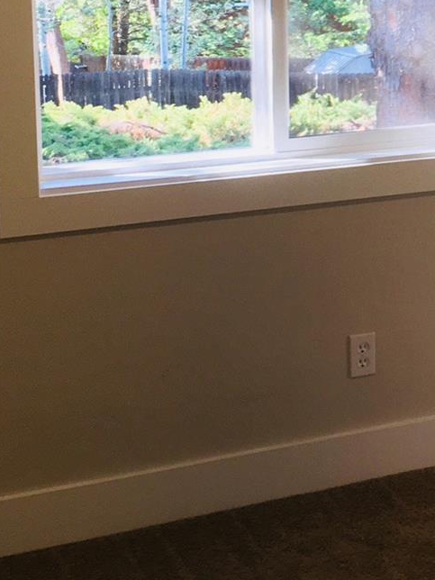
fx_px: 1508
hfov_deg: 15.5
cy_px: 61
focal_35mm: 90
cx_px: 585
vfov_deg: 21.3
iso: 32
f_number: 2.2
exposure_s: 1/50
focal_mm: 4.15
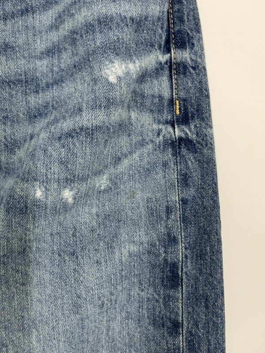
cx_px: 132
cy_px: 176
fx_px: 265
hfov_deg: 53.1
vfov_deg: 67.3
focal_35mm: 26
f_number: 1.6
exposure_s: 1/50
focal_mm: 5.1
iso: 100
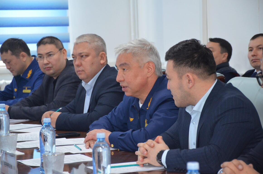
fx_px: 984
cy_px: 87
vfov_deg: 10.1
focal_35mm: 135
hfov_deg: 15.2
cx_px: 132
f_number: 5.3
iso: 1400
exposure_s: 1/60
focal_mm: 90
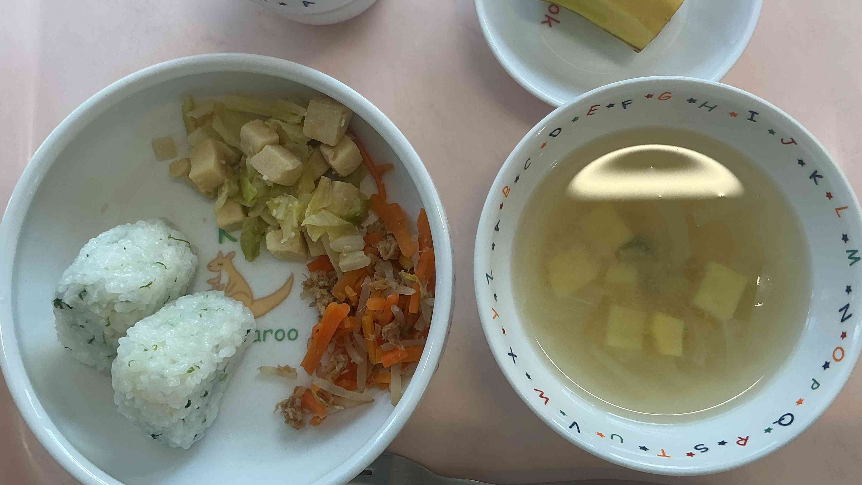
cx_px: 447
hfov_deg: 51.6
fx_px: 891
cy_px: 173
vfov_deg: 30.3
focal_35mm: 39
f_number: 1.8
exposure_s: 1/120
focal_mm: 3
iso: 25
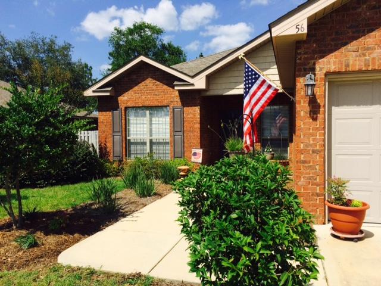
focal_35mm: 29
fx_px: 319
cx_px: 190
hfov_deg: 61.7
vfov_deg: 48.2
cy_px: 143
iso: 32
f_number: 2.2
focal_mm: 4.15
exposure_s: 1/2564
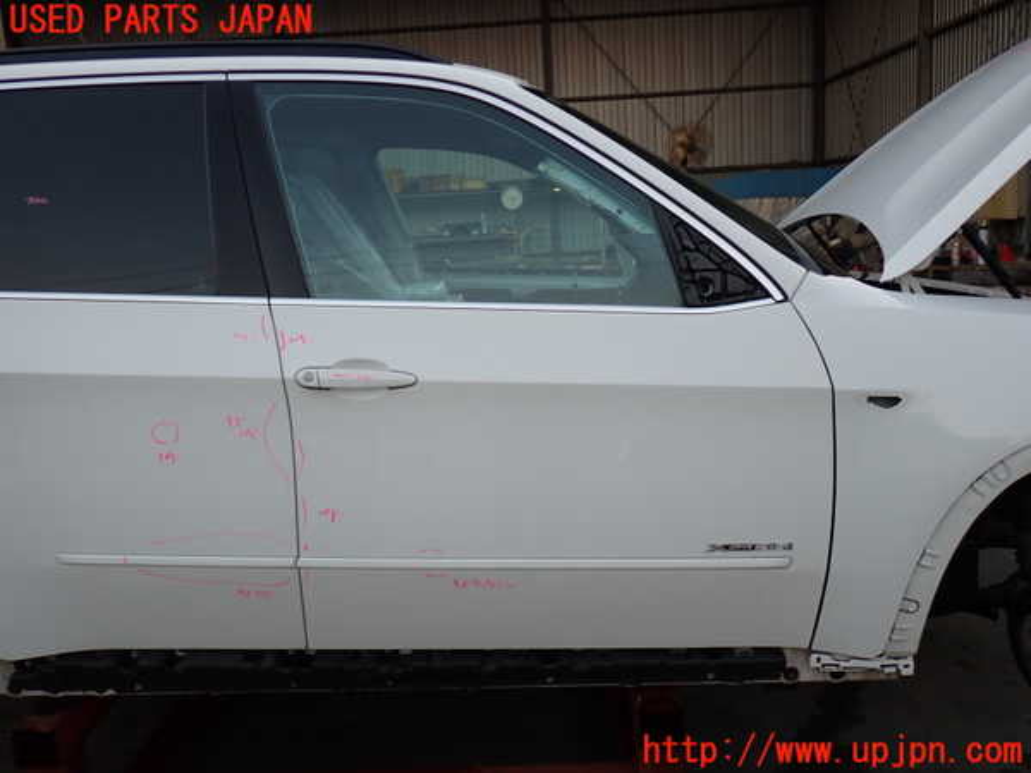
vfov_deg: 44.2
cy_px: 386
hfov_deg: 56.8
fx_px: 953
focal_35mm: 32
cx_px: 516
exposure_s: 1/60
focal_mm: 5.79
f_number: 2.4
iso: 125
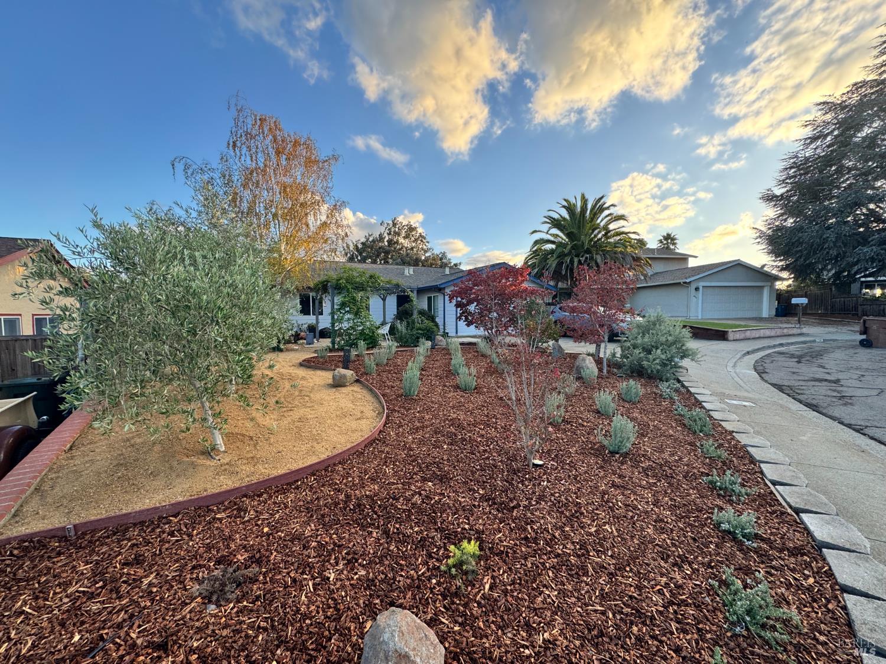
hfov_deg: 102.1
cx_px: 443
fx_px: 358
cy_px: 332
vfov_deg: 85.7
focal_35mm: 14
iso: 40
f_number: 2.2
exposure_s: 1/245
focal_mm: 2.22
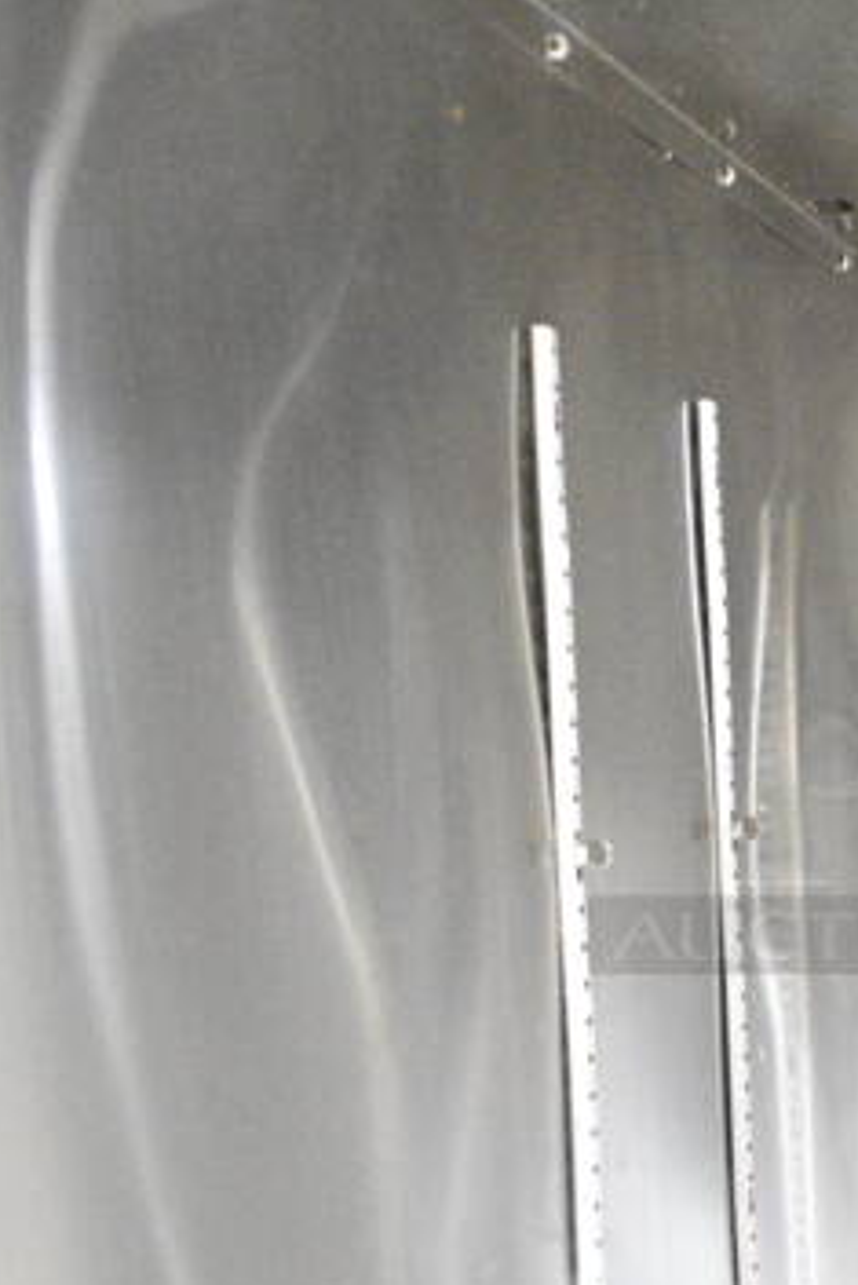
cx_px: 997
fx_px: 2500
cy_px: 783
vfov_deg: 28.7
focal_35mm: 70
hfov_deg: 18.6
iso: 9000
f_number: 3.5
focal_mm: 18
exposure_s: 1/30
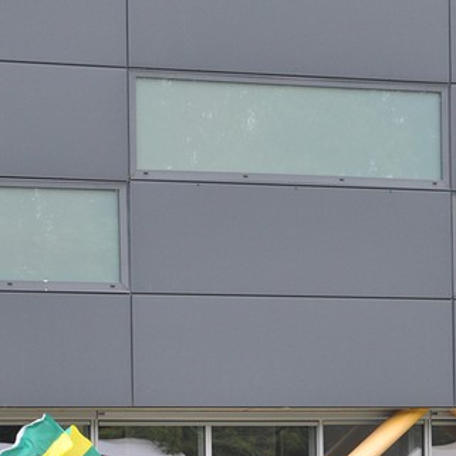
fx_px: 3329
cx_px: 182
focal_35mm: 223
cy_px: 456
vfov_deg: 7.8
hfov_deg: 7.8
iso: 400
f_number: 6.3
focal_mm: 55
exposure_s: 1/160
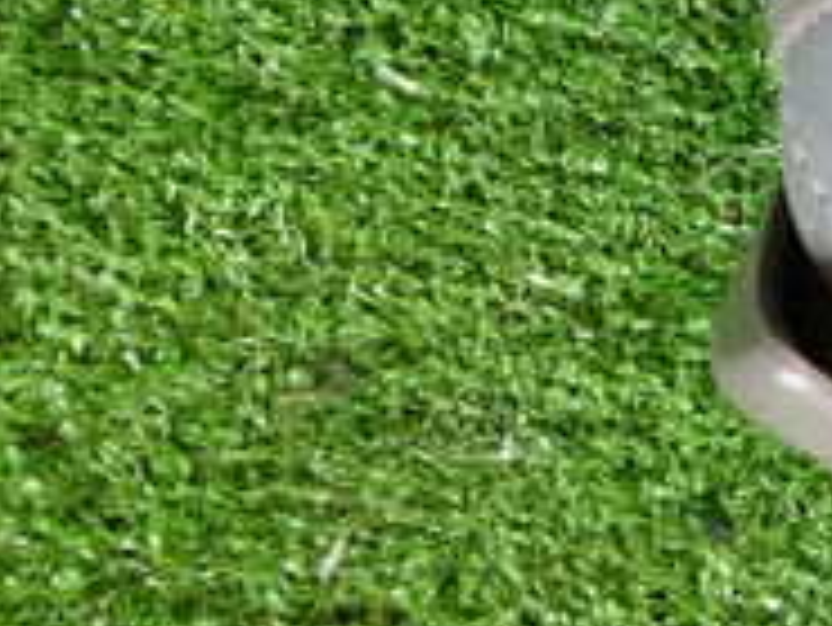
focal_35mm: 81
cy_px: -162
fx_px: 1948
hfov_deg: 23.4
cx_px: 765
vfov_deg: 17.2
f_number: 2
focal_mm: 4.5
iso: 200
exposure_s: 1/40
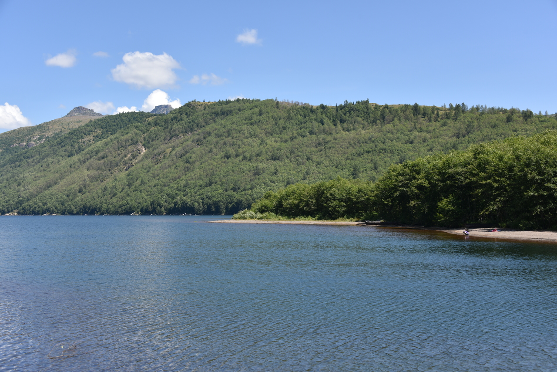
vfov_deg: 30.5
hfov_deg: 44.5
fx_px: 681
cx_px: 278
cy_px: 186
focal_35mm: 44
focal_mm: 44
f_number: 8
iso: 100
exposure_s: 1/250
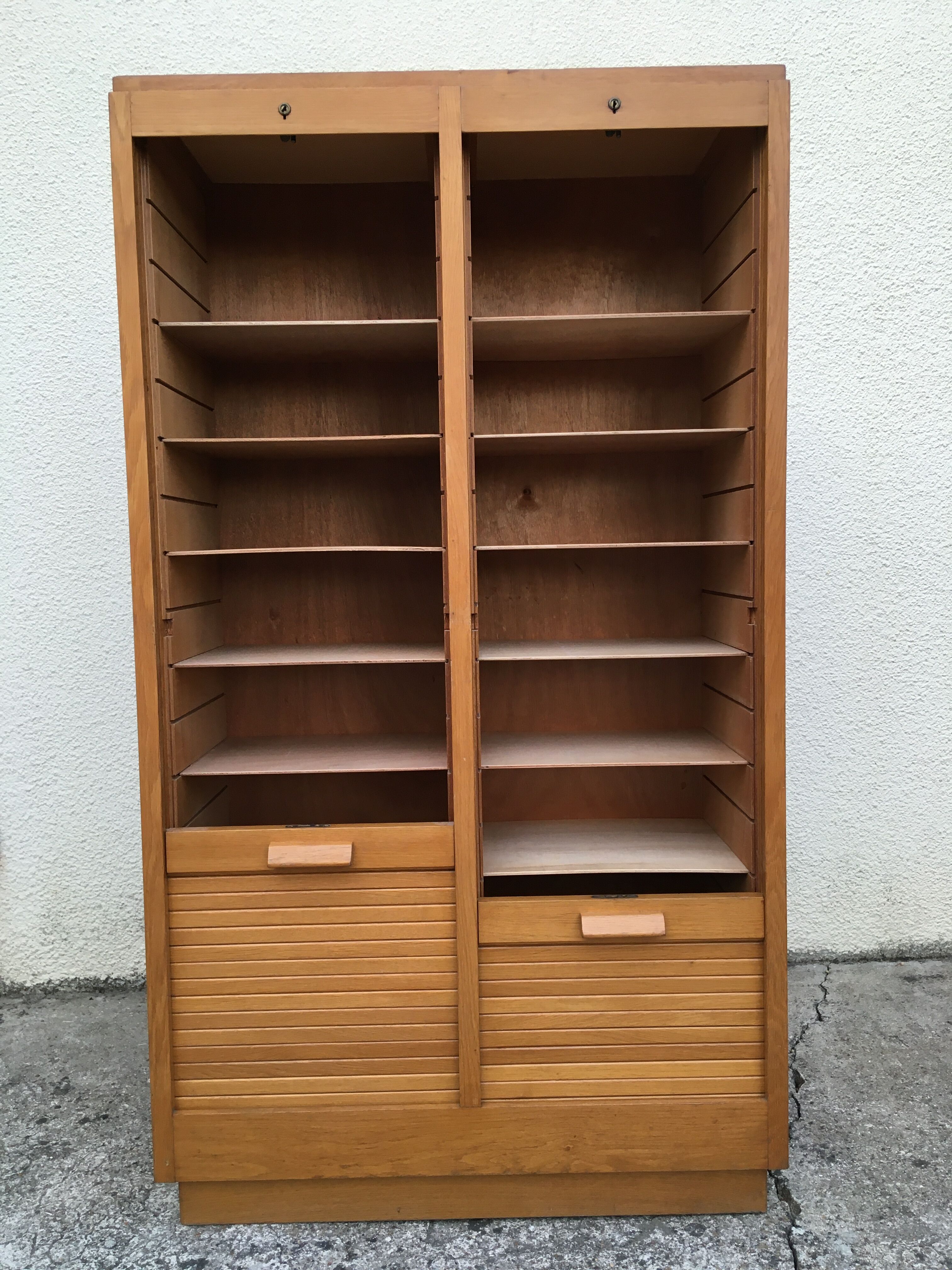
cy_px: 635
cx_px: 476
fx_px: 1063
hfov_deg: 48.2
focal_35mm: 29
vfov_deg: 61.7
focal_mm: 4.15
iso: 32
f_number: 2.2
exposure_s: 1/33
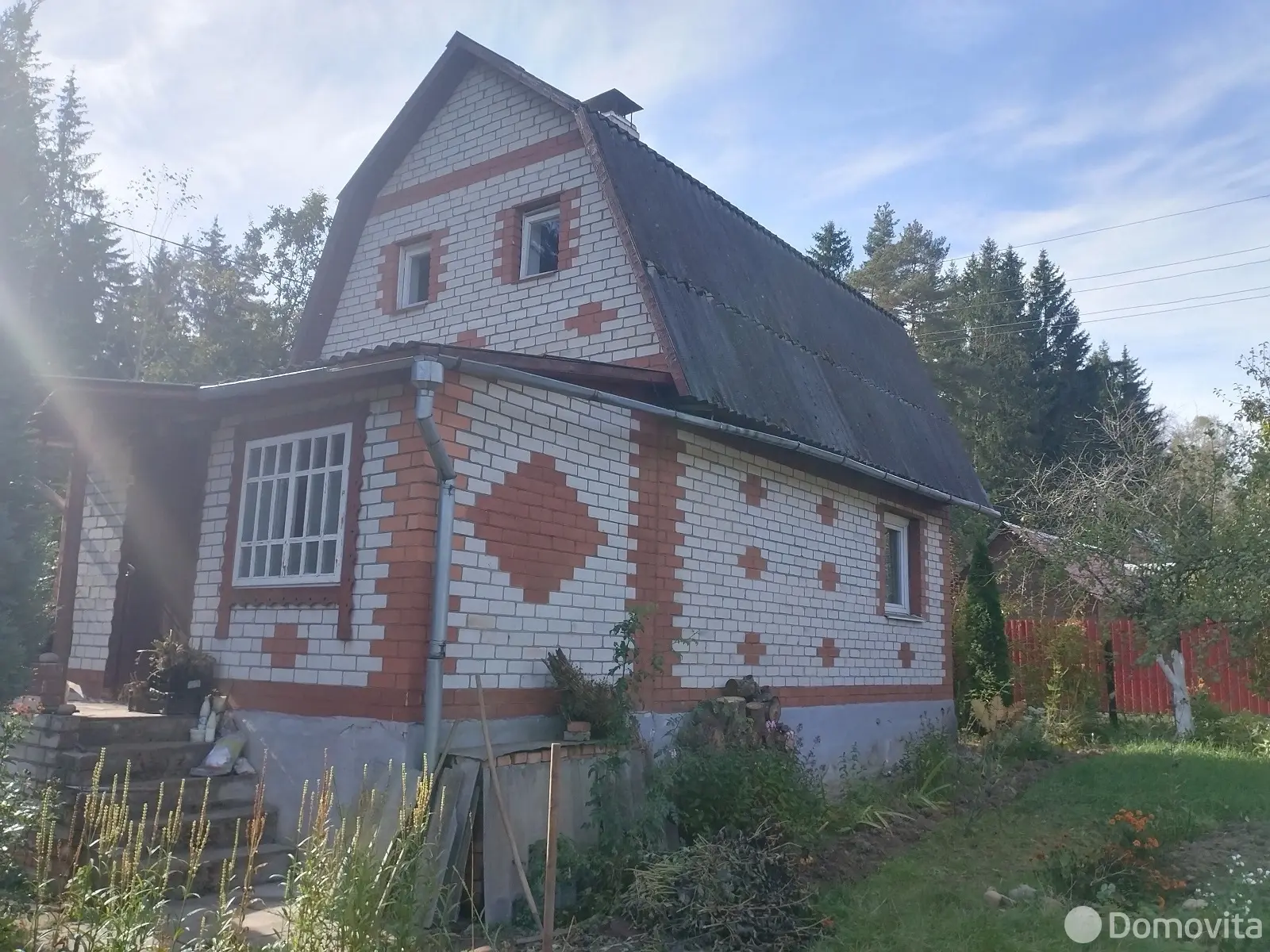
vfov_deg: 53.1
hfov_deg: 67.3
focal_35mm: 26
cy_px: 476
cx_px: 635
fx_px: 954
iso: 100
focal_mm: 4.25
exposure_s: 1/717
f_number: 1.8
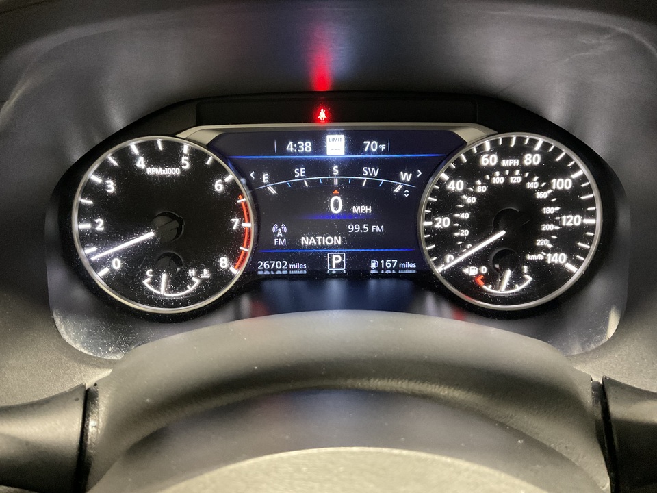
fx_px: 550
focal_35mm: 29
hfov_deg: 61.7
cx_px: 328
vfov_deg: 48.2
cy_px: 246
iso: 500
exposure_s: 1/30
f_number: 1.8
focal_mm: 3
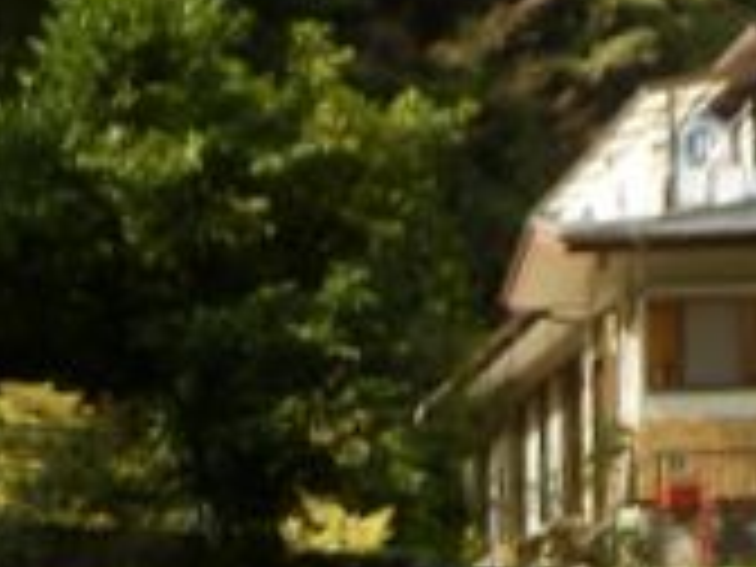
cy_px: 1206
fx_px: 3123
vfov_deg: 9.6
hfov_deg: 13.7
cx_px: 112
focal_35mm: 143
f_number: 3.5
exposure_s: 1/250
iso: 80
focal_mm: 5.3
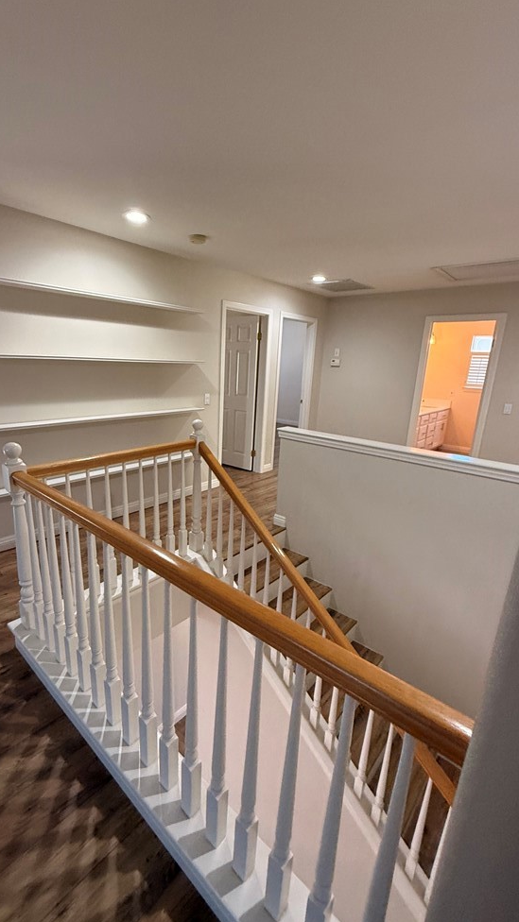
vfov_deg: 99.4
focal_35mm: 16
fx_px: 391
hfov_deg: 66.9
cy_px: 465
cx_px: 232
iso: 320
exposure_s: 1/99
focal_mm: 2.22
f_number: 2.2
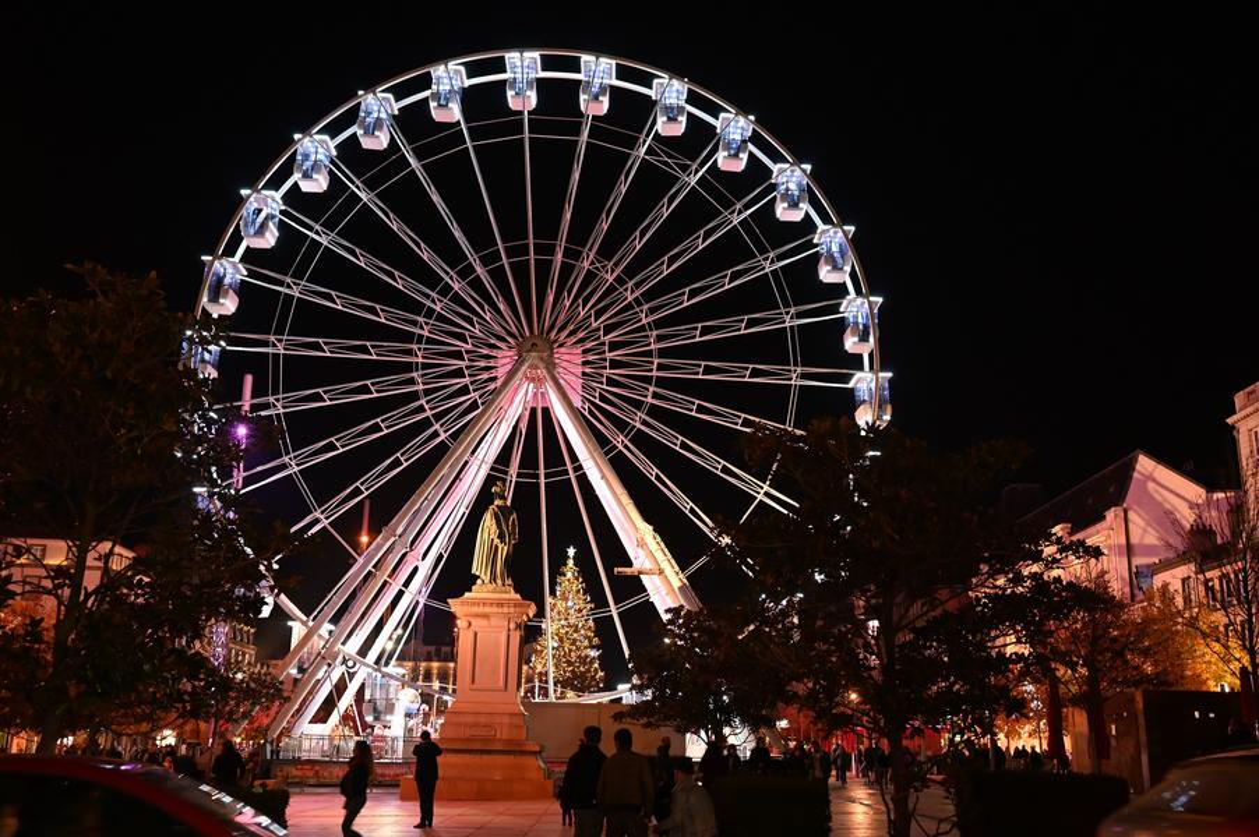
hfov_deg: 55.8
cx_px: 630
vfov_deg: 38.8
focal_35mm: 34
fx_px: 1188
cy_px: 418
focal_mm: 34
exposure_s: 1/30
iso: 3200
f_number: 4.8
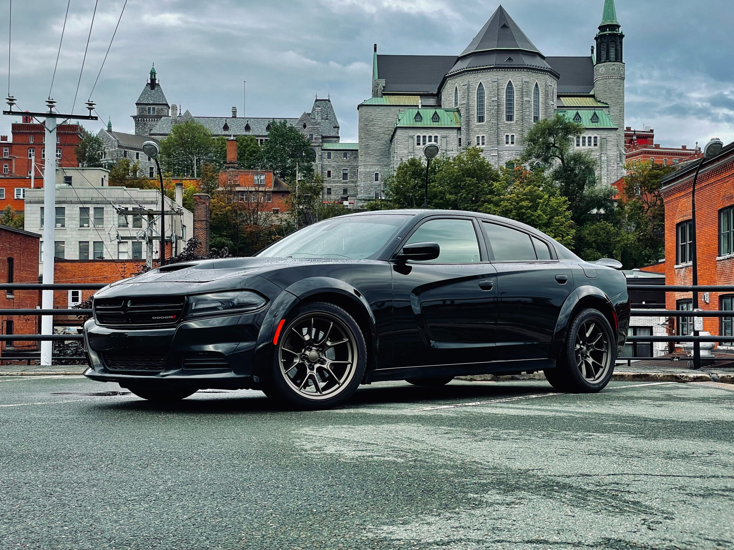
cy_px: 275
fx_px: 1103
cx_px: 367
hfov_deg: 36.8
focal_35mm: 52
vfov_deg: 28.0
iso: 25
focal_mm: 6
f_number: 2
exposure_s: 1/369
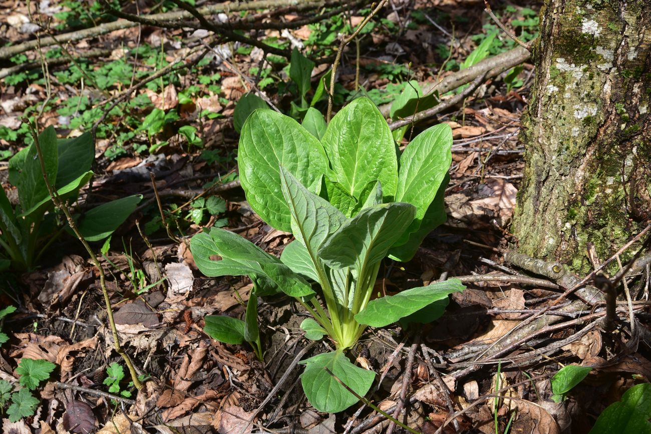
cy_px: 217
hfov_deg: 39.6
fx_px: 904
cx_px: 326
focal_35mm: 50
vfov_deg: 27.0
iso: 160
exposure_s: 1/125
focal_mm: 50
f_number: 13
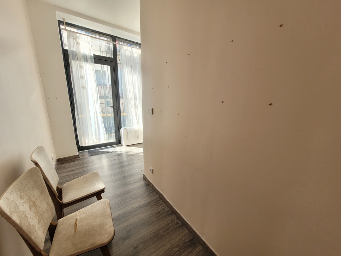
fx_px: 128
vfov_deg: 89.9
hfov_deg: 106.2
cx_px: 170
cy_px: 128
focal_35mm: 13
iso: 80
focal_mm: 1.74
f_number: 2.2
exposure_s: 1/100
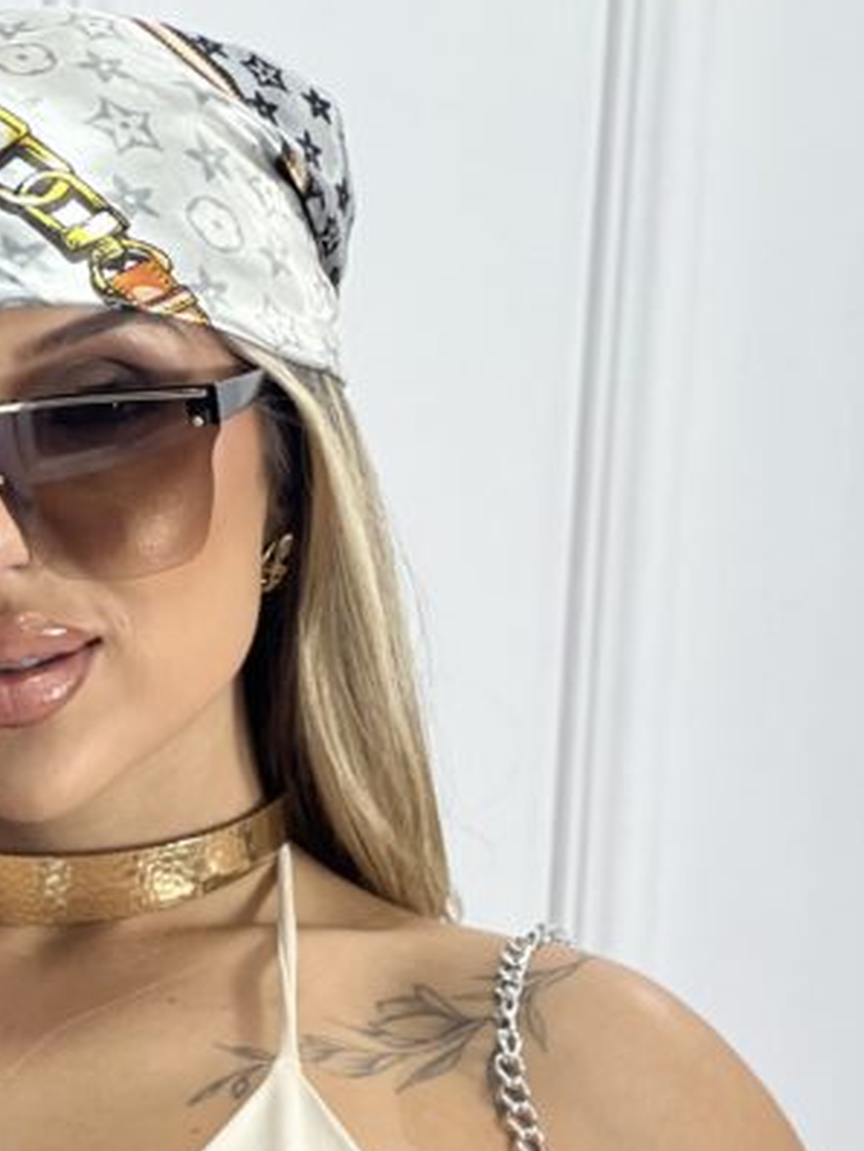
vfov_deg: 10.8
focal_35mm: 181
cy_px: 1268
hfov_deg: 8.2
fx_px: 6020
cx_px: -32
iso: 125
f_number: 2.8
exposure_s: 1/40
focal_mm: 9
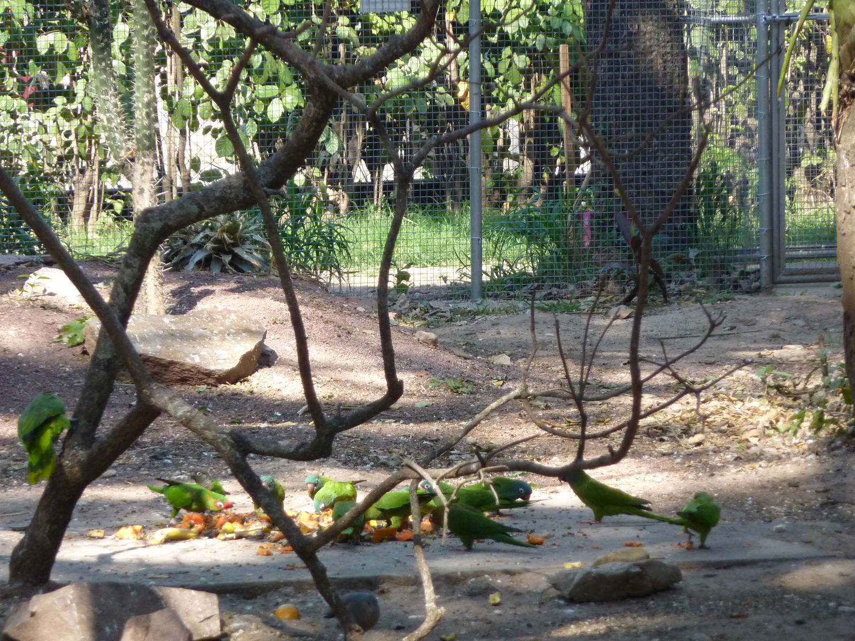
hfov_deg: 7.1
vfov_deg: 5.3
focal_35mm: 278
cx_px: 428
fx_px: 6866
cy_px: 320
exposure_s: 1/250
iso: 250
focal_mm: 45.7
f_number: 4.8
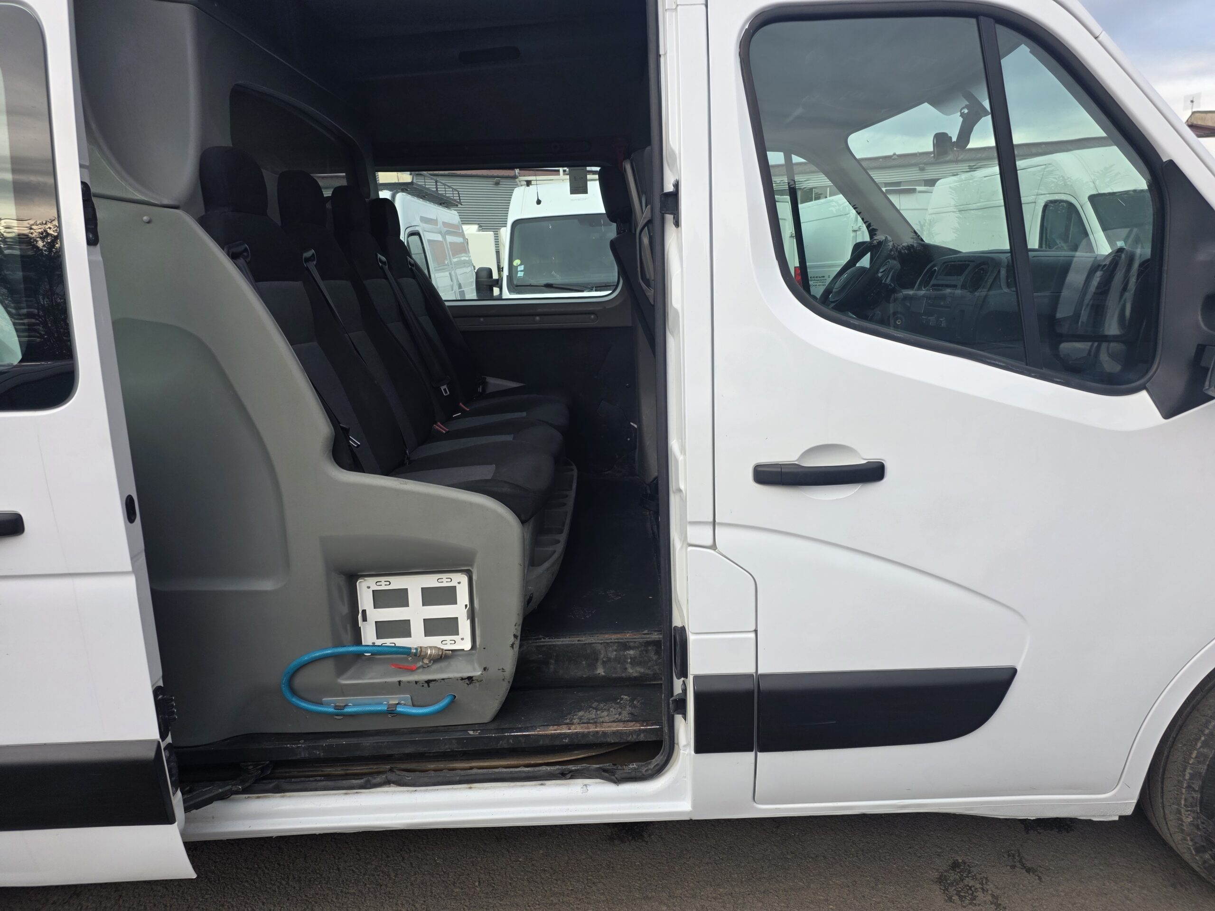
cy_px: 456
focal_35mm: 23
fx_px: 807
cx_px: 608
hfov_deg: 73.9
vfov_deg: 58.9
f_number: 1.7
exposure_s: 1/359
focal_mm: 6.25
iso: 32
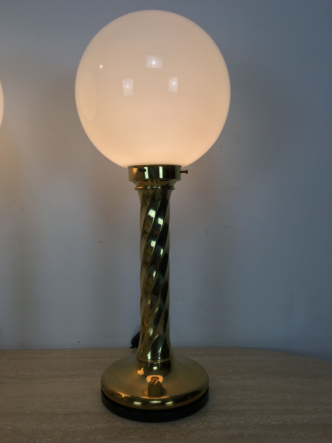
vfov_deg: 61.7
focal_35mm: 29
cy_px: 222
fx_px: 371
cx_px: 166
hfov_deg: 48.2
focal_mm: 4.15
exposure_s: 1/100
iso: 25
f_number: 2.2
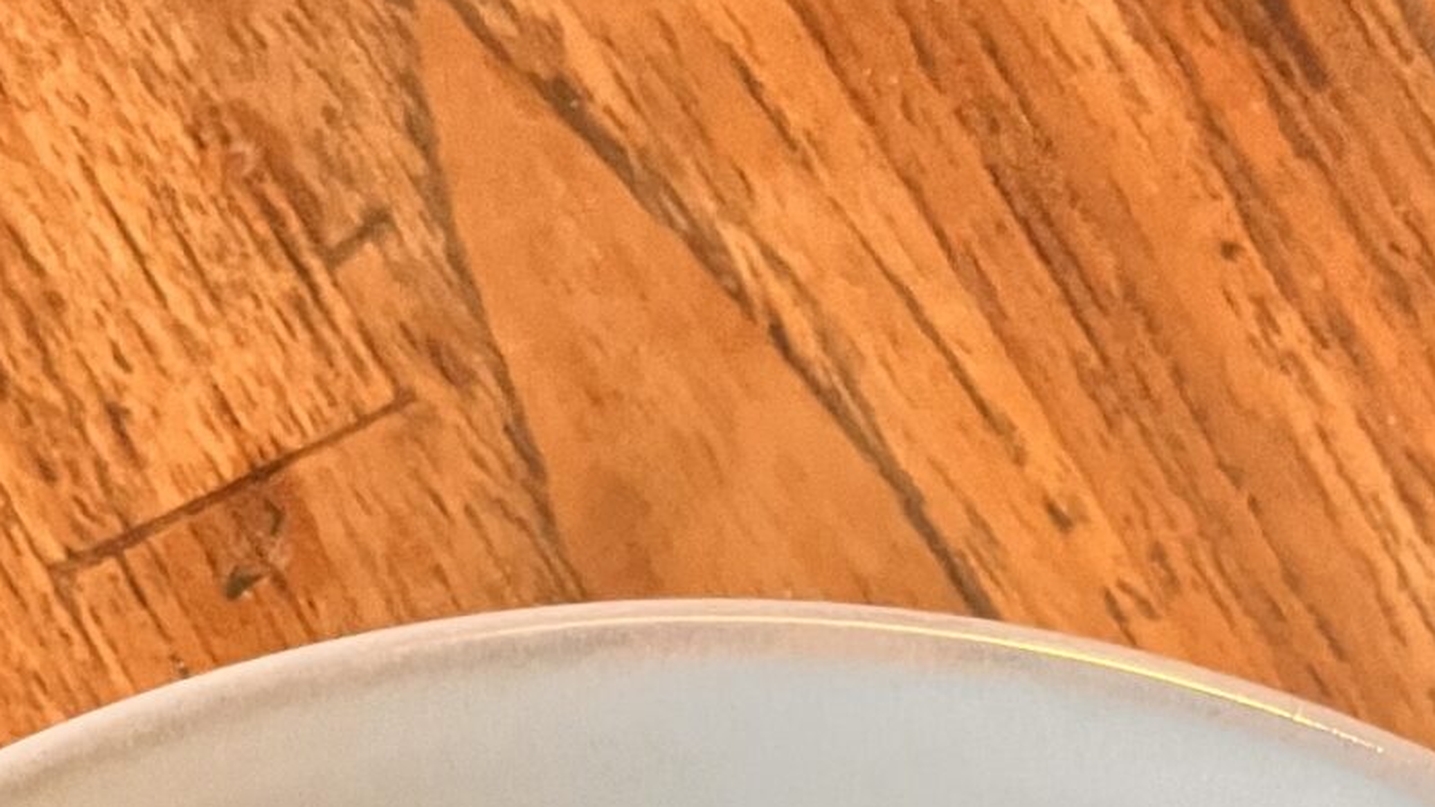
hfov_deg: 23.4
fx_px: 3462
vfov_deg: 10.4
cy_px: 2259
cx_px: 673
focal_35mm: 91
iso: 500
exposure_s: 1/59
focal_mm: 5.1
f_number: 1.6
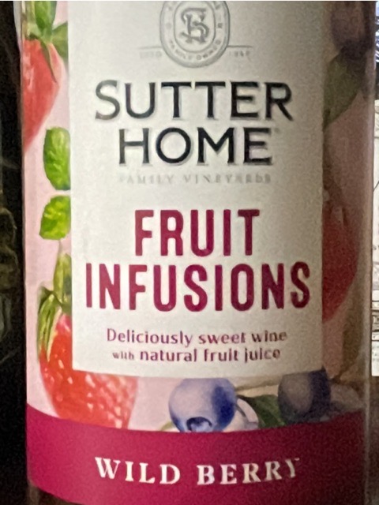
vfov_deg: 60.0
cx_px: 190
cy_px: 252
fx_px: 438
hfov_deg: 46.8
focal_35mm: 30
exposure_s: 1/40
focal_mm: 1.54
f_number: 2.4
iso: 1250
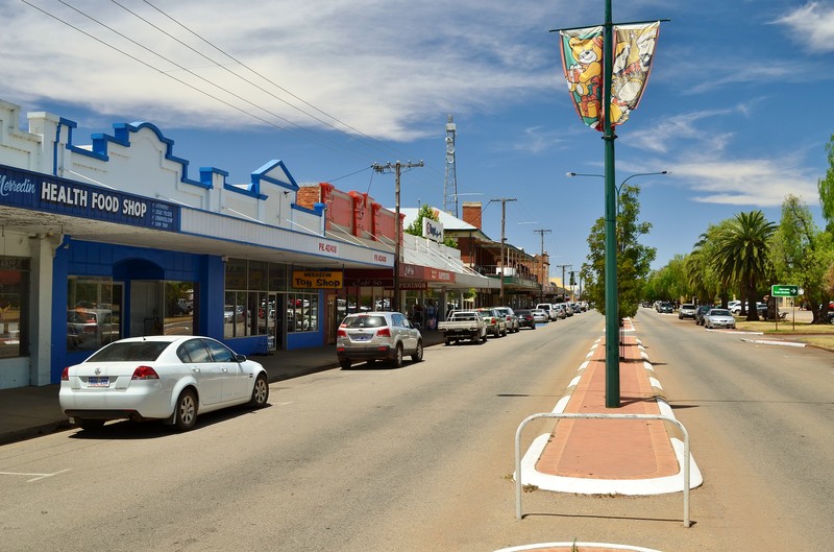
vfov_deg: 36.7
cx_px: 417
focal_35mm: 36
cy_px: 276
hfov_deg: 53.2
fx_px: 832
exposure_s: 1/100
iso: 200
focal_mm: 24
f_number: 11
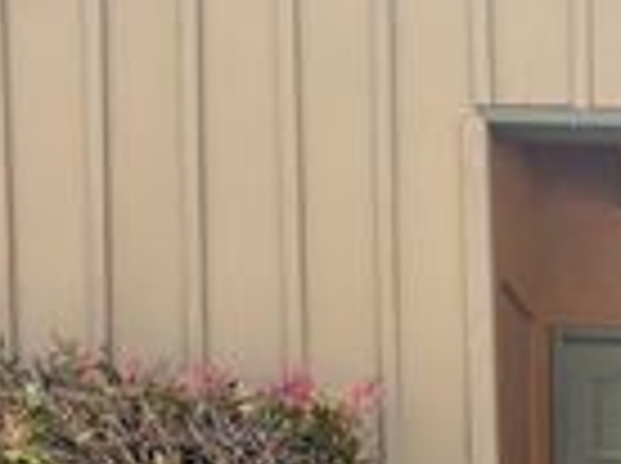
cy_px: 651
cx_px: 828
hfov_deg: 20.4
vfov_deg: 15.8
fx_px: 1558
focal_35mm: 87
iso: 64
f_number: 1.78
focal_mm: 6.76
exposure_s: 1/1013
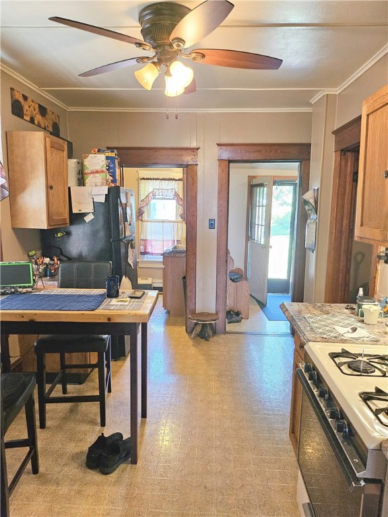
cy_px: 258
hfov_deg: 56.8
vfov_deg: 71.6
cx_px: 194
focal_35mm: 24
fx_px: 359
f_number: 1.8
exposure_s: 1/120
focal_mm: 5
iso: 500
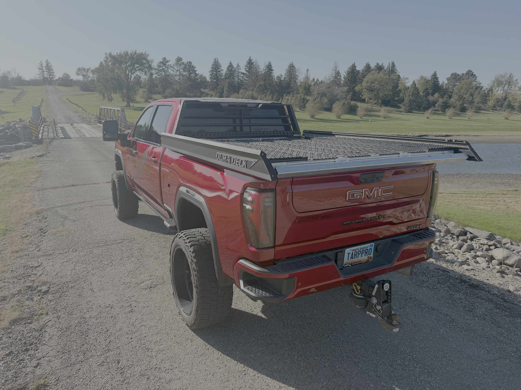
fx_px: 361
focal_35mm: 24
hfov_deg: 71.6
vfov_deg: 56.8
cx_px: 260
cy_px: 195
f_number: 1.78
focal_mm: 6.76
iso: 100
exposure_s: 1/3145
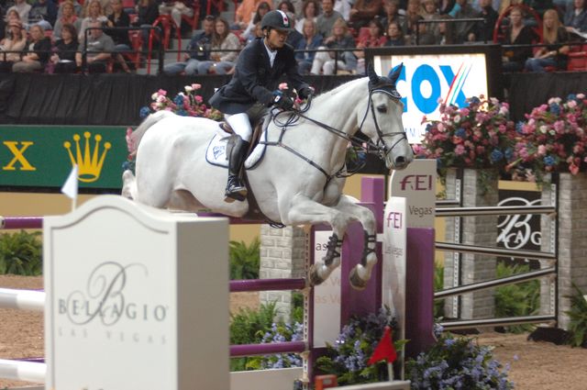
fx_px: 2443
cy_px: 195
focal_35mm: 150
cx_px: 294
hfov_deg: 13.7
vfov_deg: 9.1
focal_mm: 100
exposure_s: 1/320
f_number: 2.8
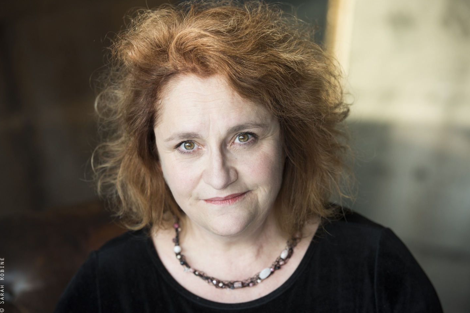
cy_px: 157
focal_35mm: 121
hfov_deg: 16.9
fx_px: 1579
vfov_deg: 11.3
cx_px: 235
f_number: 3.5
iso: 800
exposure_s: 1/400
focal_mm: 120
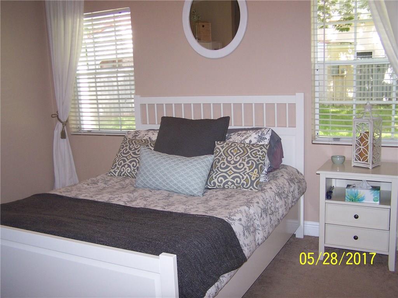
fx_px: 437
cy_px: 149
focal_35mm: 38
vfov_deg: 37.7
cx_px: 199
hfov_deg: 49.0
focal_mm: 6.3
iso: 140
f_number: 2.8
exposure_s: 1/60
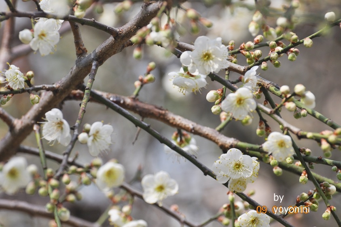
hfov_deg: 8.9
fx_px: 2200
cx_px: 170
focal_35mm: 232
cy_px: 114
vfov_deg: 5.9
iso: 200
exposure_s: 1/800
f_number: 7.1
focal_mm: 155
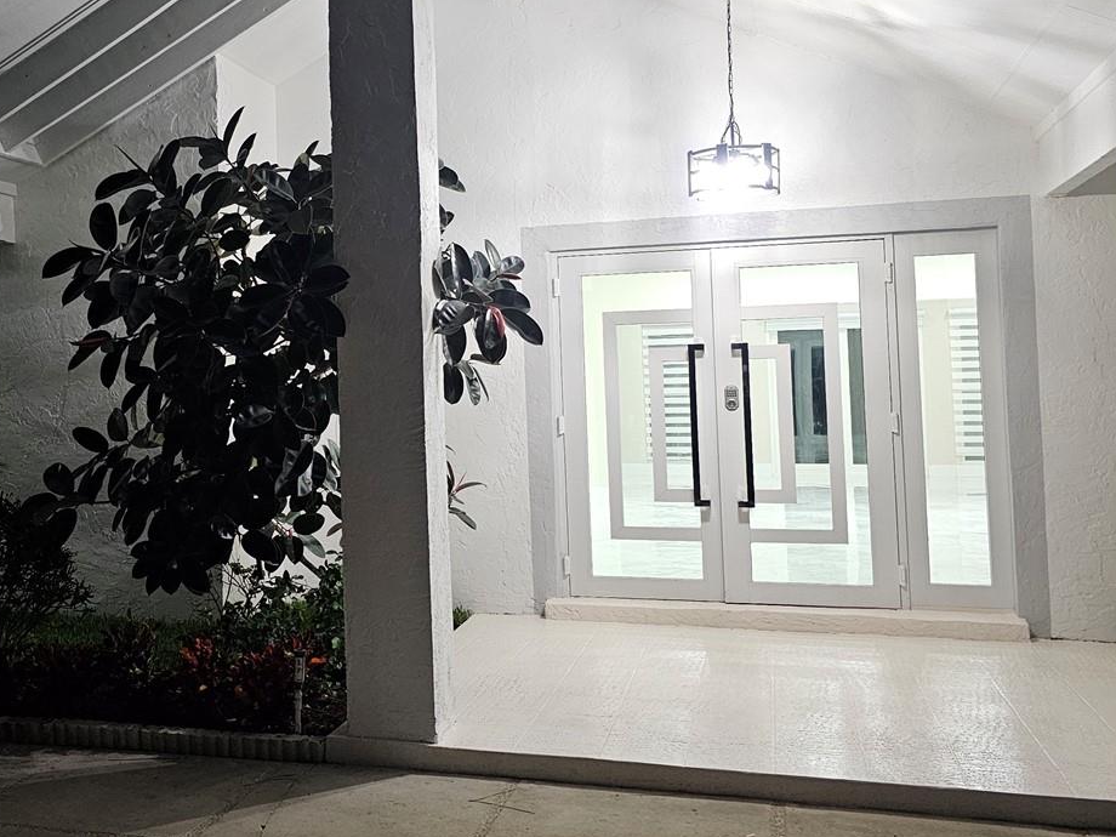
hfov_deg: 45.7
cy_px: 347
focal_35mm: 40
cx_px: 331
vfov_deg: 35.9
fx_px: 1290
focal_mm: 6.3
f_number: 1.7
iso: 640
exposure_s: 1/120
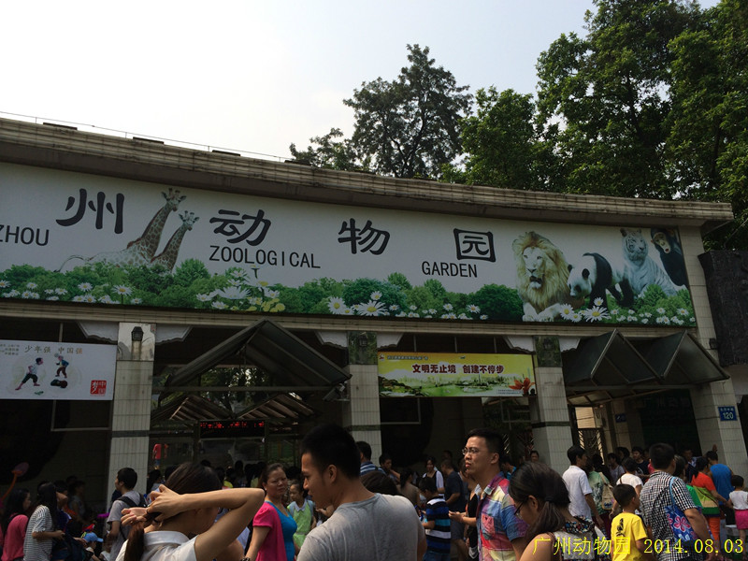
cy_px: 280
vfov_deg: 46.8
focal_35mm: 30
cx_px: 374
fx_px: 648
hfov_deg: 60.0
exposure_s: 1/2564
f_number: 2.2
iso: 40
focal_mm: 4.12
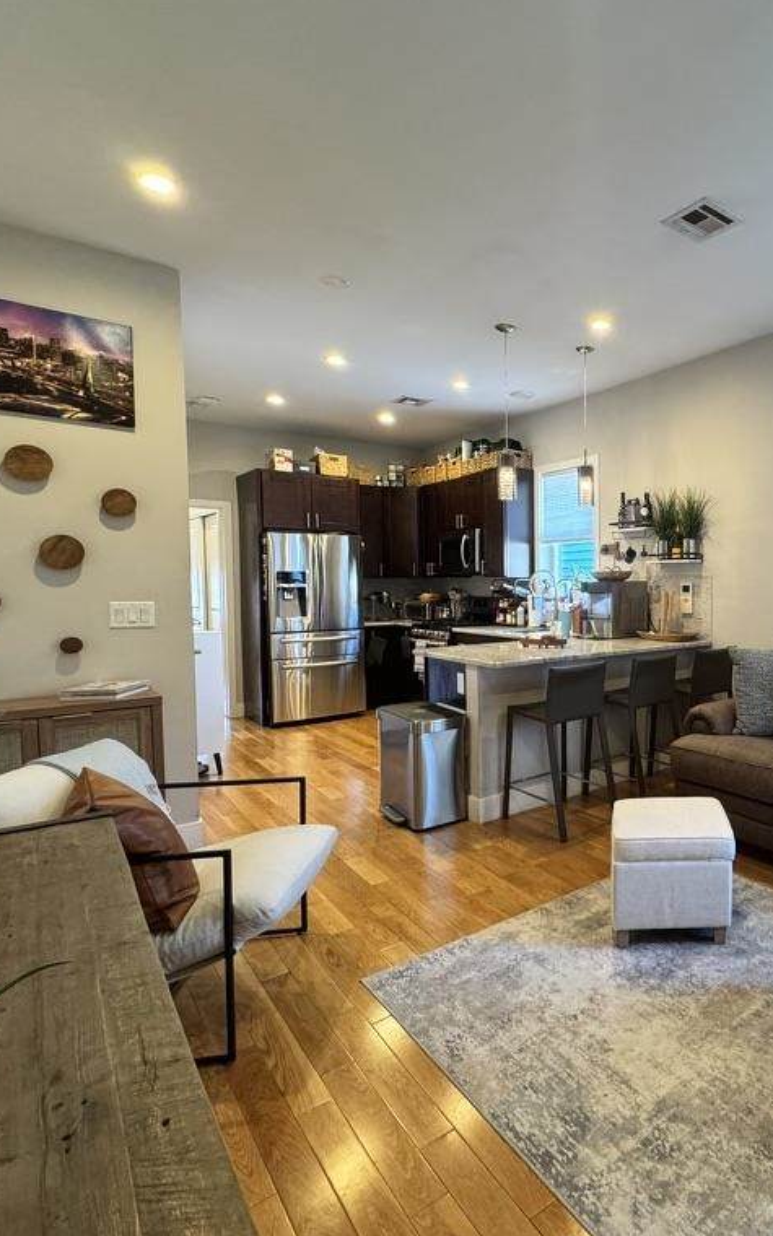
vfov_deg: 85.1
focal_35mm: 20
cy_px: 615
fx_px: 674
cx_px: 654
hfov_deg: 54.1
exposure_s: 1/60
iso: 320
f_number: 2.2
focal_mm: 2.22
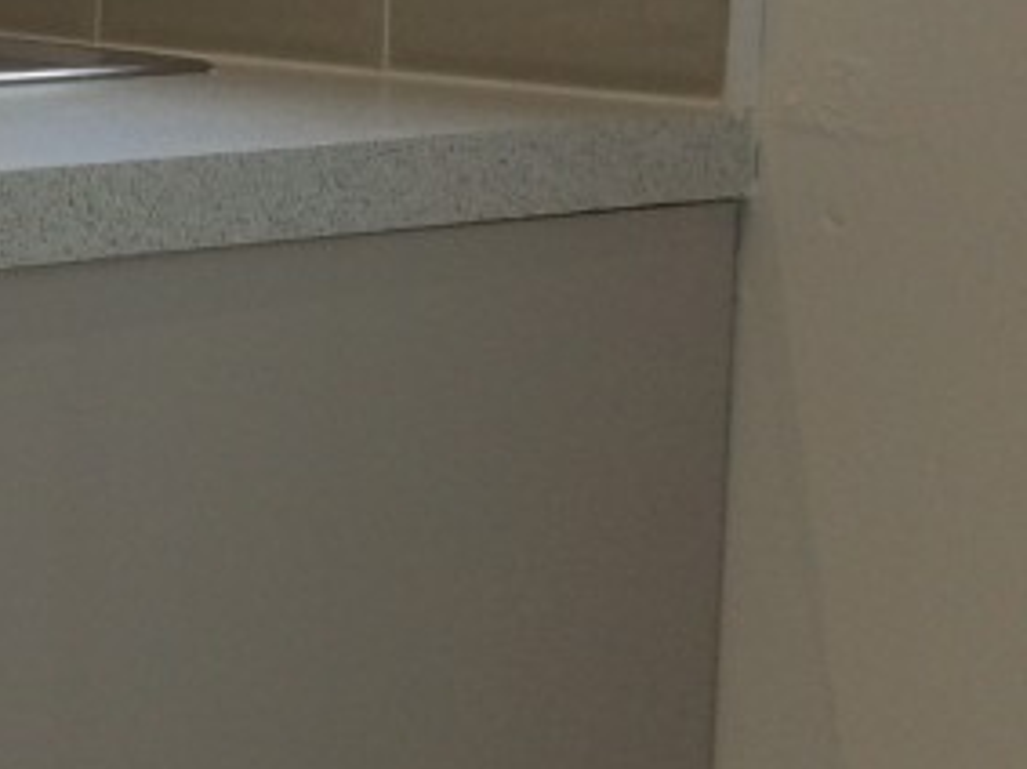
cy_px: 163
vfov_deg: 14.0
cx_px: -824
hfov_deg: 15.9
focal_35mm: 105
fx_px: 3114
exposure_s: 1/50
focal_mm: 4.15
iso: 40
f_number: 2.2
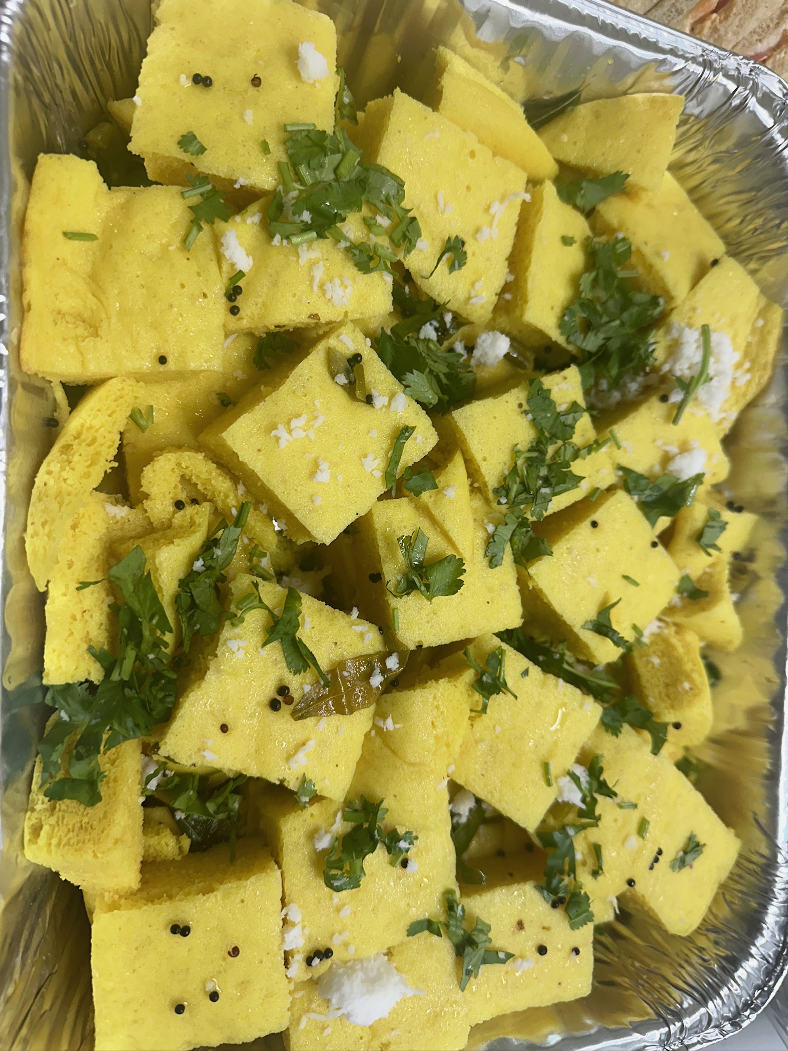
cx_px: 394
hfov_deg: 56.8
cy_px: 526
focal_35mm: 24
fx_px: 728
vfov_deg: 71.6
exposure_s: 1/120
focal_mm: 6.86
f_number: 1.78
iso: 100
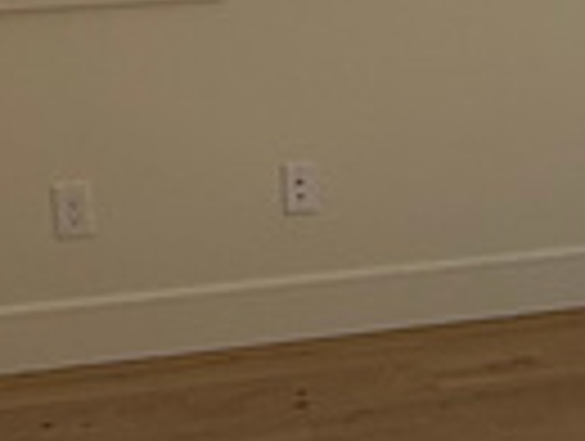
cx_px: 626
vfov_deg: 13.4
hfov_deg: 17.3
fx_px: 1862
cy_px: 27
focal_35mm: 110
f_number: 2.2
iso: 64
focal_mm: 2.22
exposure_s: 1/569
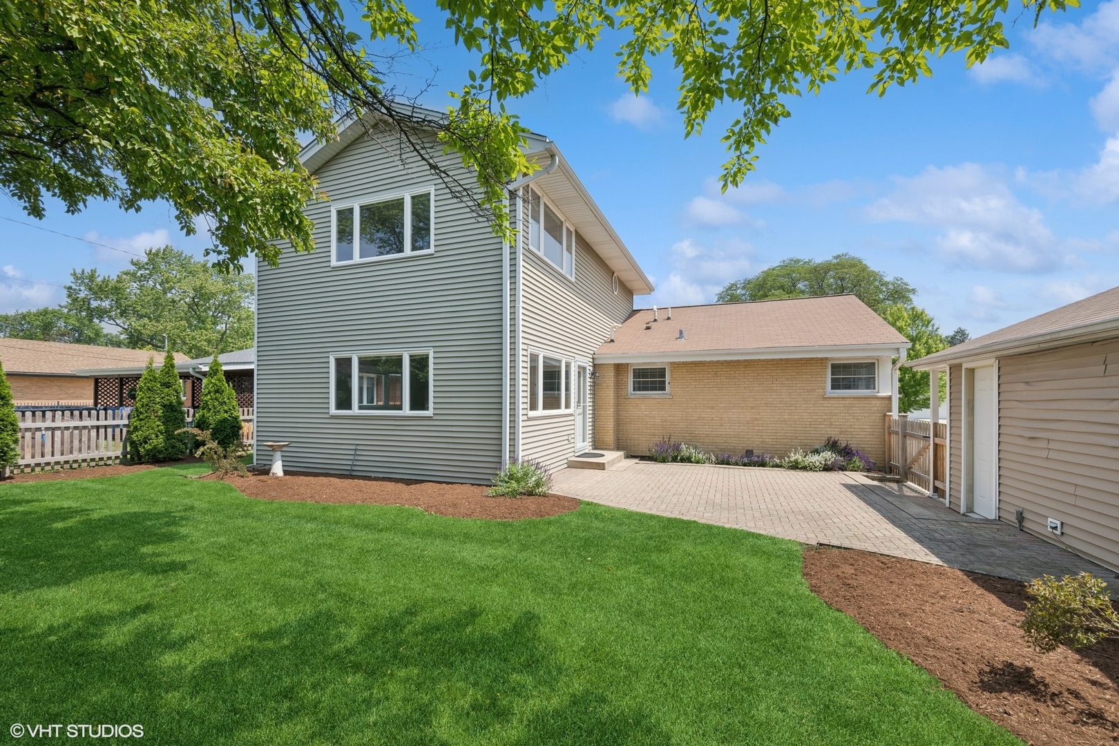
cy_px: 373
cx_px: 560
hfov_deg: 104.3
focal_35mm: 14
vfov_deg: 81.2
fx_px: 435
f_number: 9
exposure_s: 1/200
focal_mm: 14
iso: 200
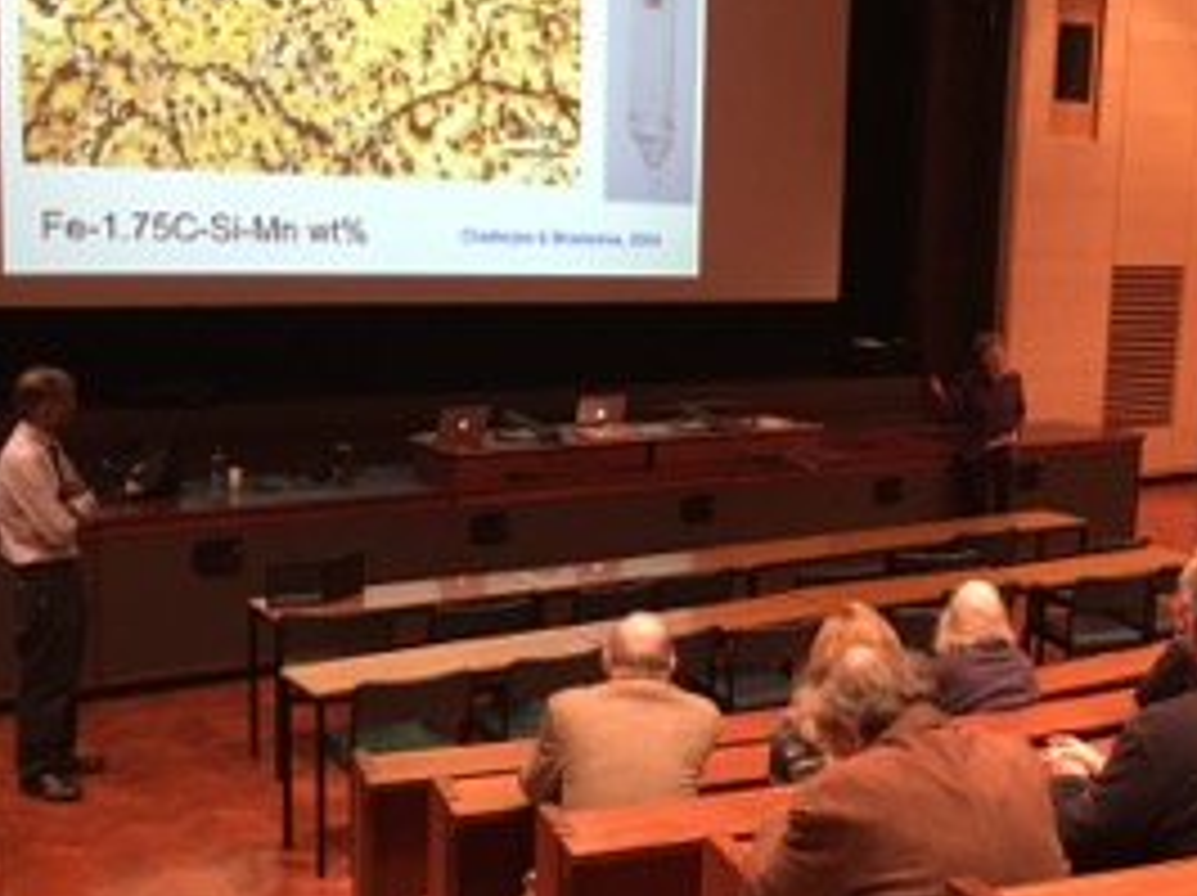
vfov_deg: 30.2
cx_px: 770
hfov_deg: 39.3
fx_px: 1658
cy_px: 468
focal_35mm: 48
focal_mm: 4.15
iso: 250
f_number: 2.2
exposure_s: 1/17
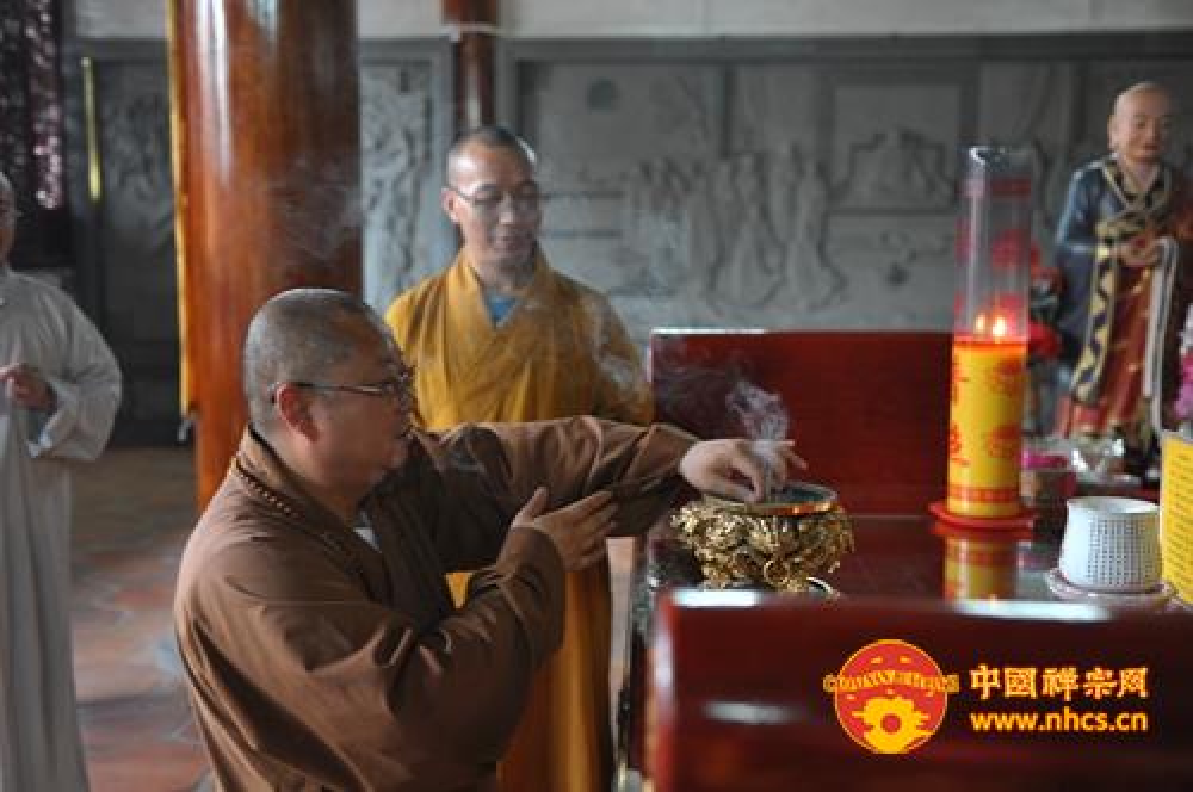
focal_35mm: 38
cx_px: 596
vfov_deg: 35.0
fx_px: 1258
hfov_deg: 50.8
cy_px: 396
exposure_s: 1/40
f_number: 3.2
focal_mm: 38
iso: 800
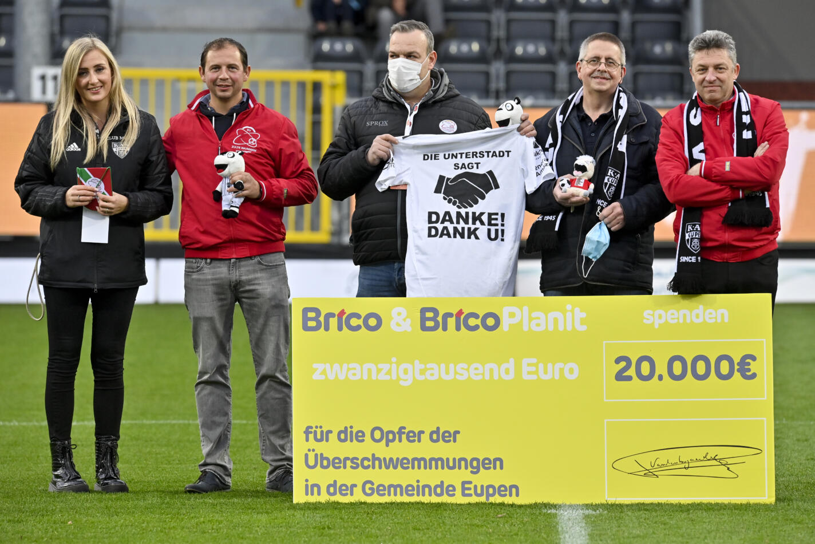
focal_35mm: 400
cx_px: 408
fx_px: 9057
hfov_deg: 5.2
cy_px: 272
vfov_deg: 3.4
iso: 1250
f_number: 6.3
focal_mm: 400
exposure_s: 1/500
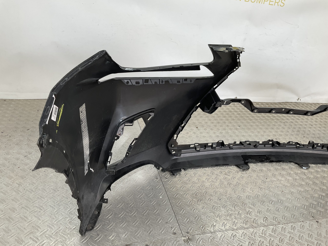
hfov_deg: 61.7
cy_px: 123
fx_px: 275
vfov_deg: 48.2
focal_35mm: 29
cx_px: 164
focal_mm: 3
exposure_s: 1/103
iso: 16
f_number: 1.8
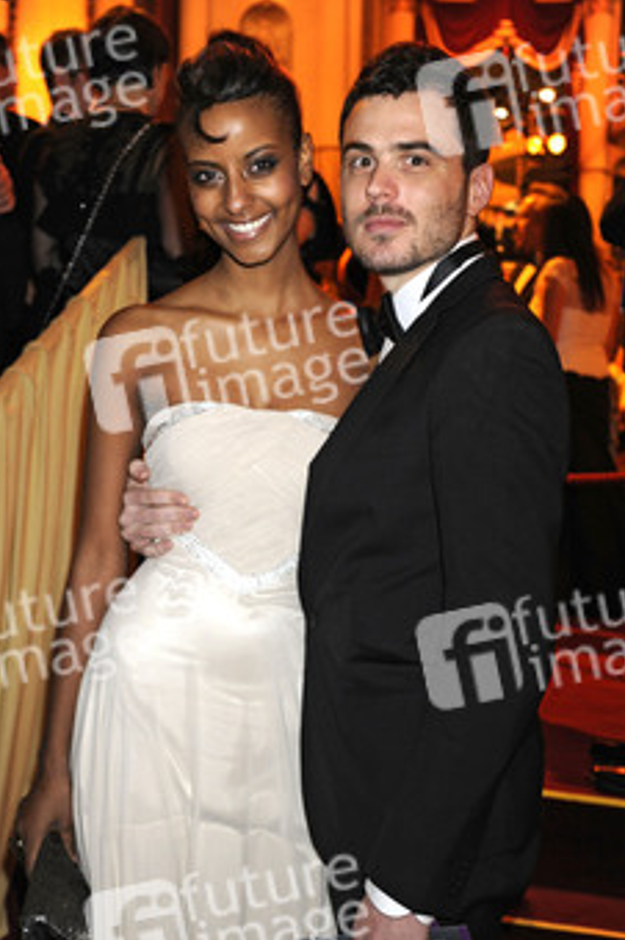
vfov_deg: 37.5
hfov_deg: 25.5
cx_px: 307
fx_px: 1383
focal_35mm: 53
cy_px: 506
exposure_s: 1/40
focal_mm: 45
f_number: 5
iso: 1600
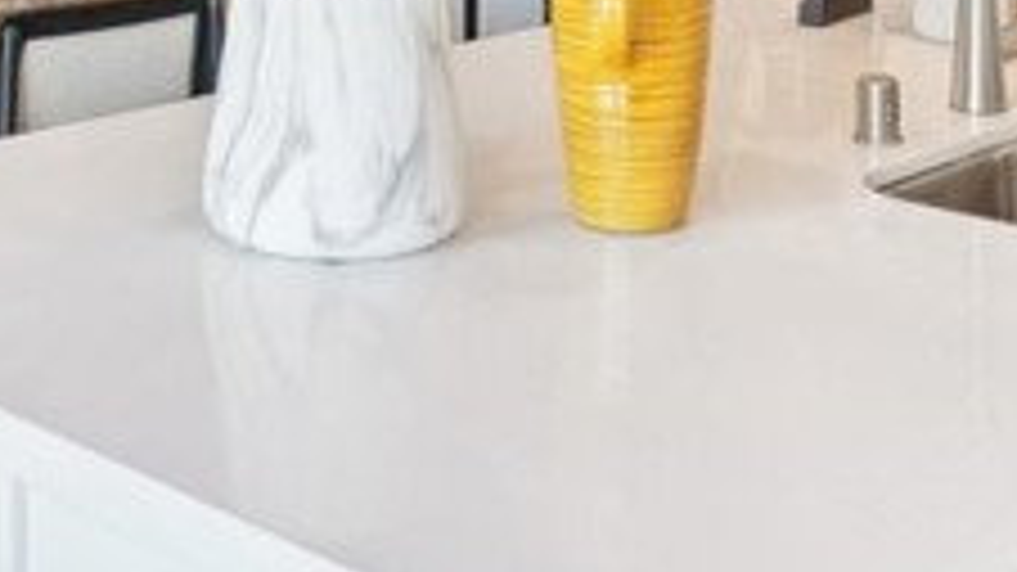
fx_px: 2049
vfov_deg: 14.4
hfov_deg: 27.9
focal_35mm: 76
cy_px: -374
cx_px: 454
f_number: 8
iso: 400
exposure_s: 1/20
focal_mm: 16
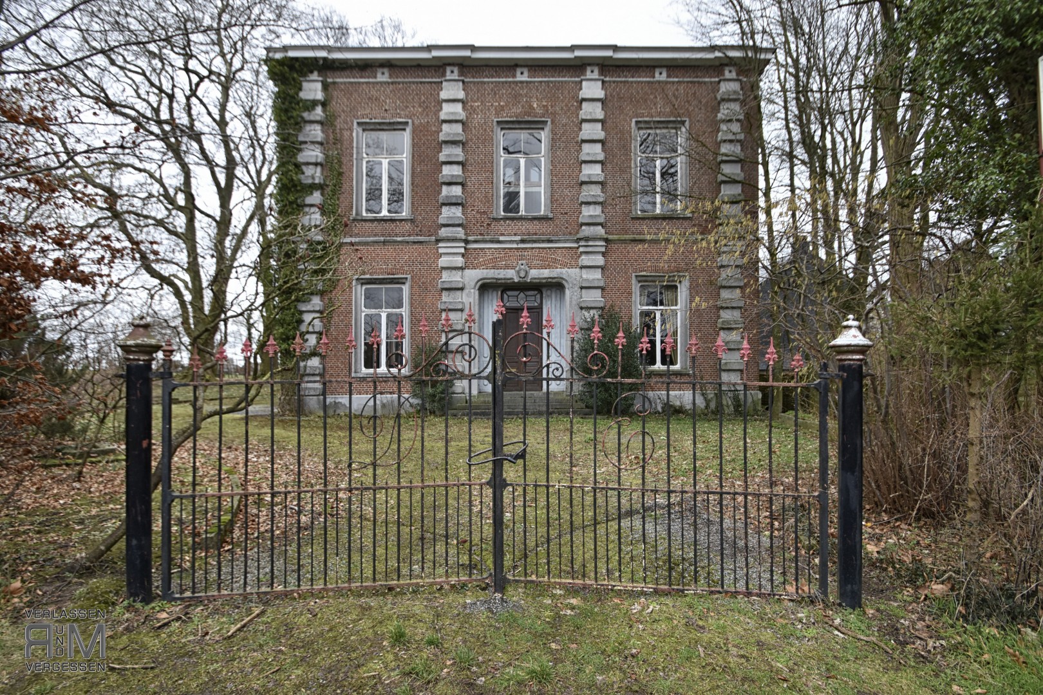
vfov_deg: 72.1
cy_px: 348
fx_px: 478
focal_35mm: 16
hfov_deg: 95.0
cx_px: 522
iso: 200
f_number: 5
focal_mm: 11
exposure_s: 1/100
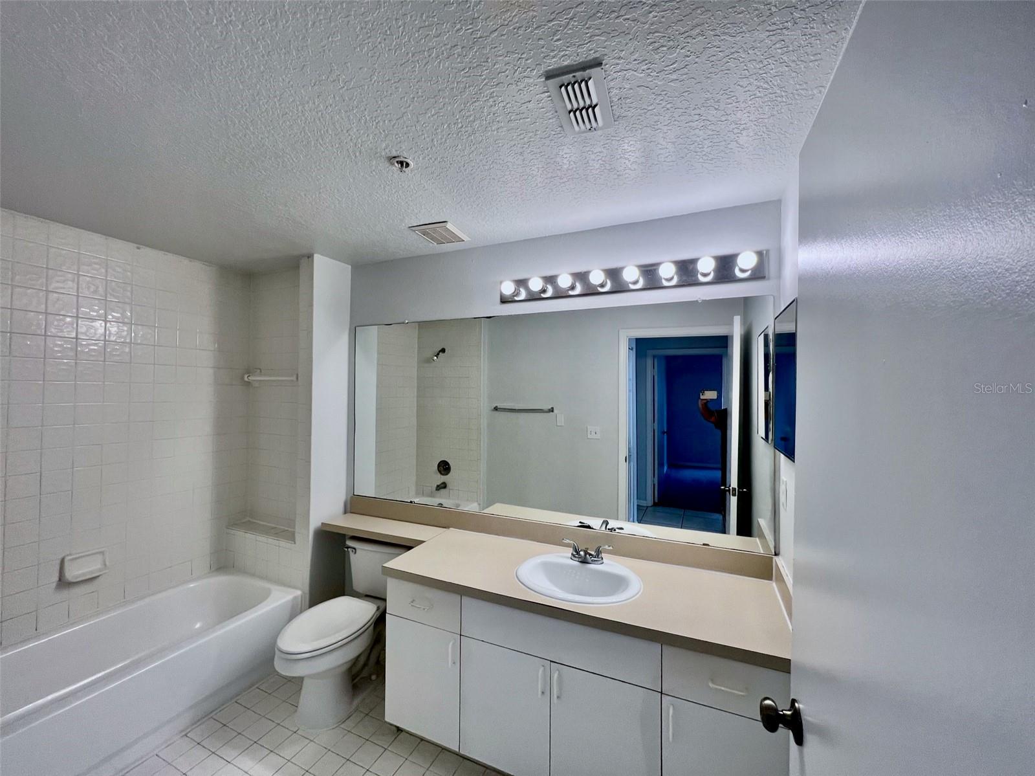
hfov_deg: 106.2
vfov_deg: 89.9
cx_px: 518
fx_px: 389
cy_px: 388
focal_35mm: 13
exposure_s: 1/120
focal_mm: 1.57
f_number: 1.8
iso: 50
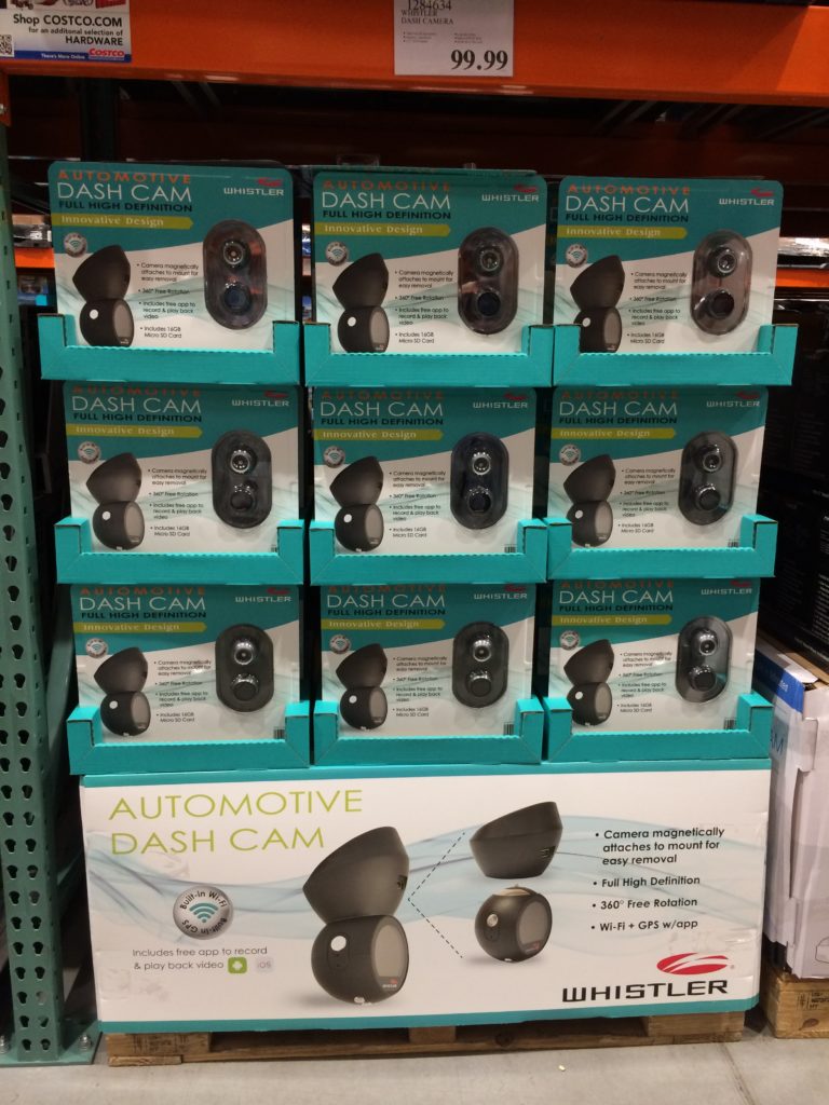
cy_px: 552
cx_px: 414
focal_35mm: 29
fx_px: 926
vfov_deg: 61.7
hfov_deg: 48.2
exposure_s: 1/30
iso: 125
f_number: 2.2
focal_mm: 4.15
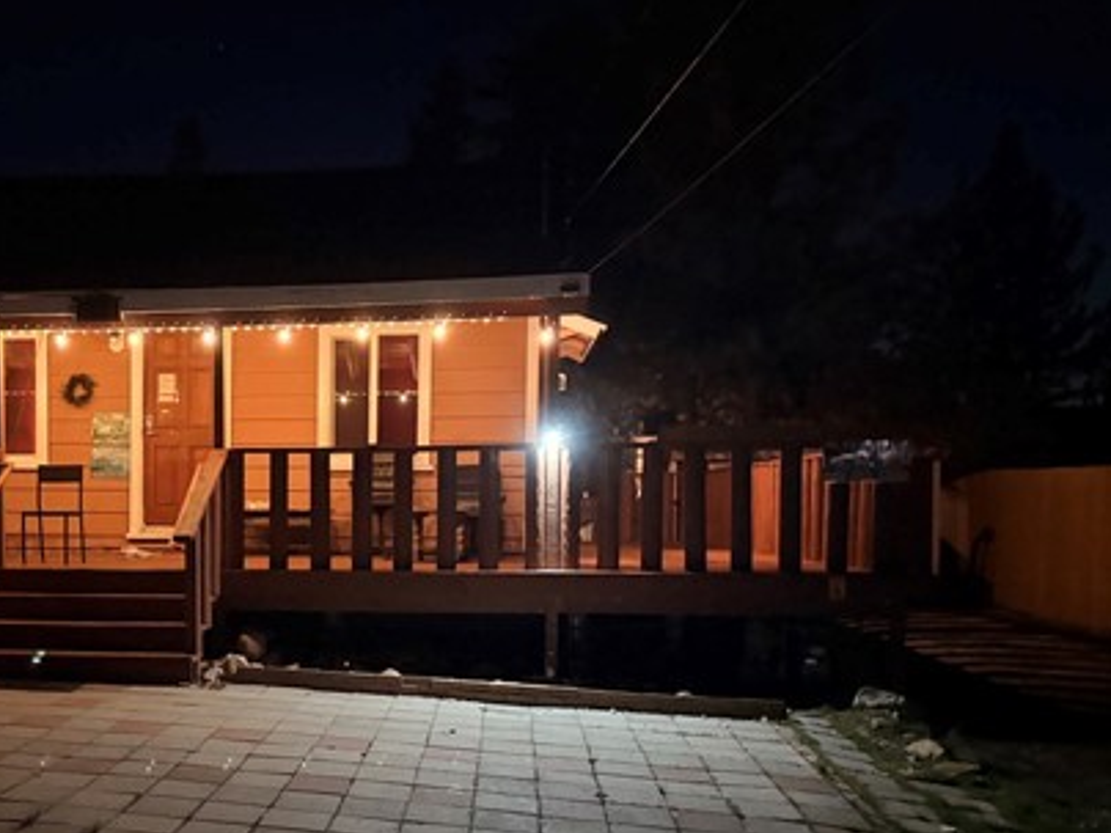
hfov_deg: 47.3
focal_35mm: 38
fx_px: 1220
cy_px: 542
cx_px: 292
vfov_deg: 37.4
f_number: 1.78
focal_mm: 6.76
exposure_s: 1/15
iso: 6400
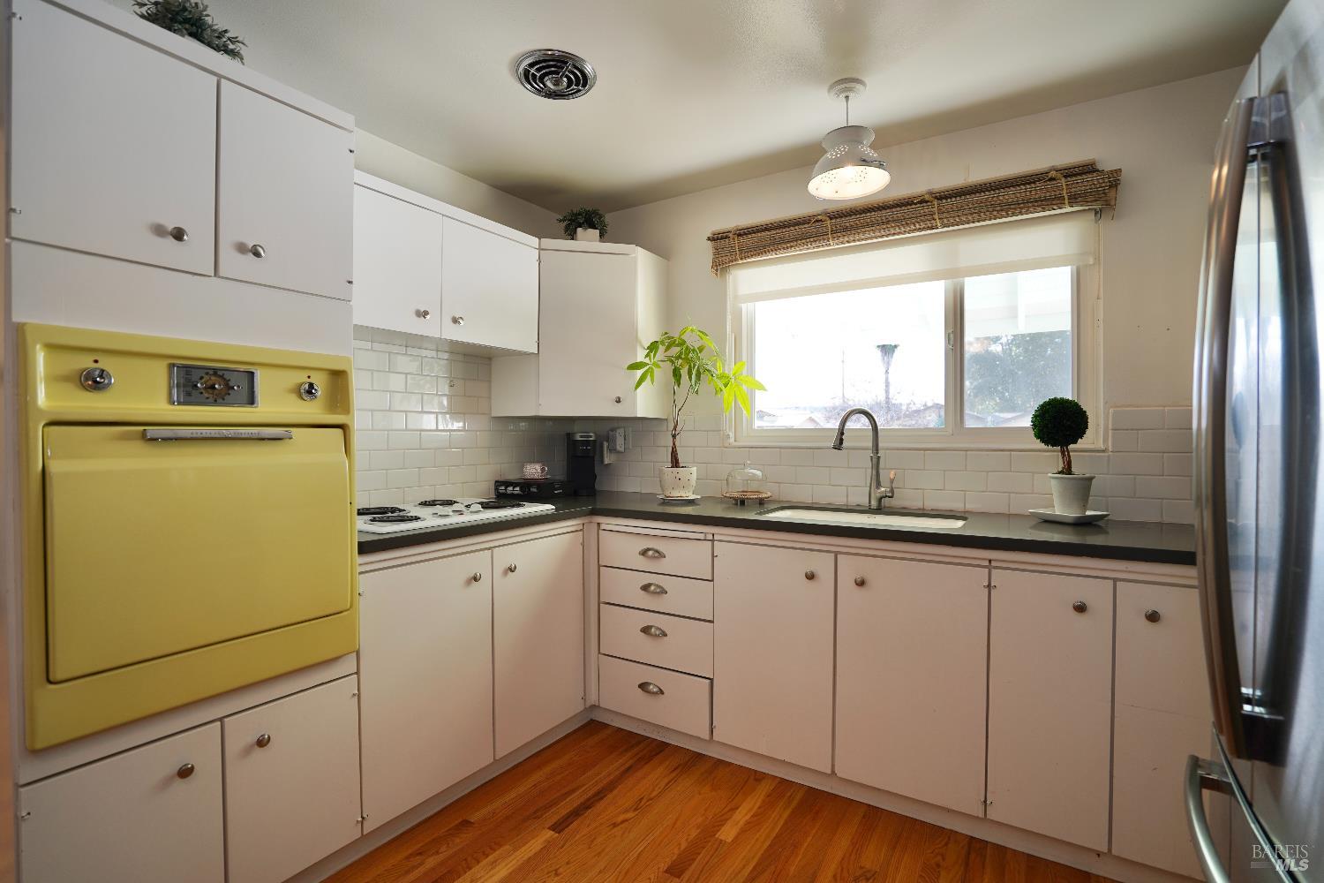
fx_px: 588
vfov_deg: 73.7
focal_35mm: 16
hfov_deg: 96.7
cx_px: 662
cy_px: 442
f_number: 4
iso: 160
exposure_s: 1/60
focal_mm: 16
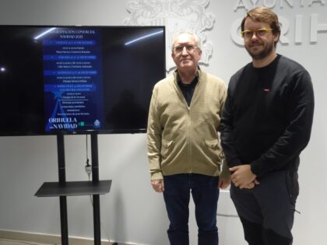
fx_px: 350
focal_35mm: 37
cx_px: 164
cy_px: 122
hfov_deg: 50.1
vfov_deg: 38.7
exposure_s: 1/60
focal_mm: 6.26
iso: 500
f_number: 4
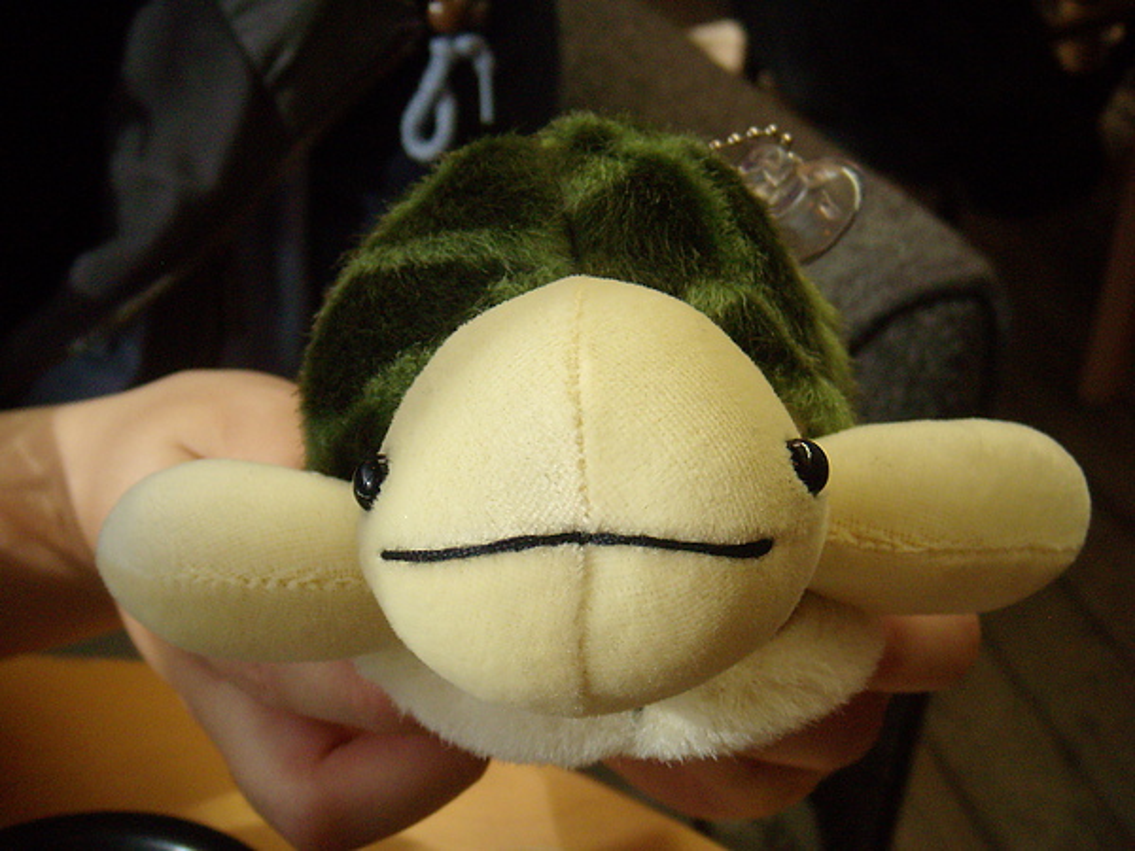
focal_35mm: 53
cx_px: 568
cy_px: 426
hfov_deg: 36.2
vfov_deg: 27.5
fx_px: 1738
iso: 200
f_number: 3.7
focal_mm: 8.9
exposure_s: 1/128
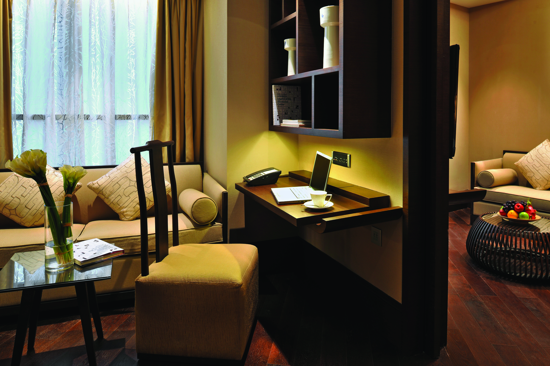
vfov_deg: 53.1
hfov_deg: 73.7
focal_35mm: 24
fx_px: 367
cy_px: 183
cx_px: 275
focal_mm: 24
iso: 100
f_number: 11
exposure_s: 3
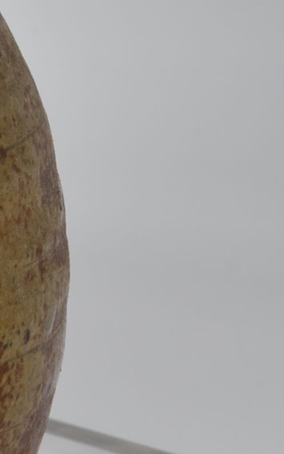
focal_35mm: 356
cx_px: -414
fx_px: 4409
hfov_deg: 3.6
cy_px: 209
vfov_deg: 5.9
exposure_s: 1/125
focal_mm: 50
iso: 100
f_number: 14
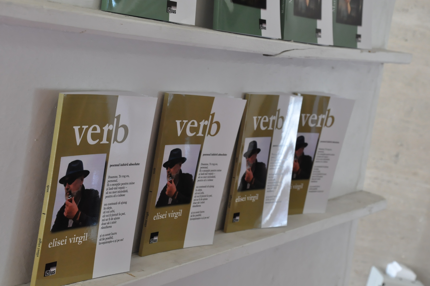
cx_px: 215
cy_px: 143
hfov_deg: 27.0
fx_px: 895
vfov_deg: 18.1
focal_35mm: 75
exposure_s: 1/100
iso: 1600
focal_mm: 50
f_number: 10
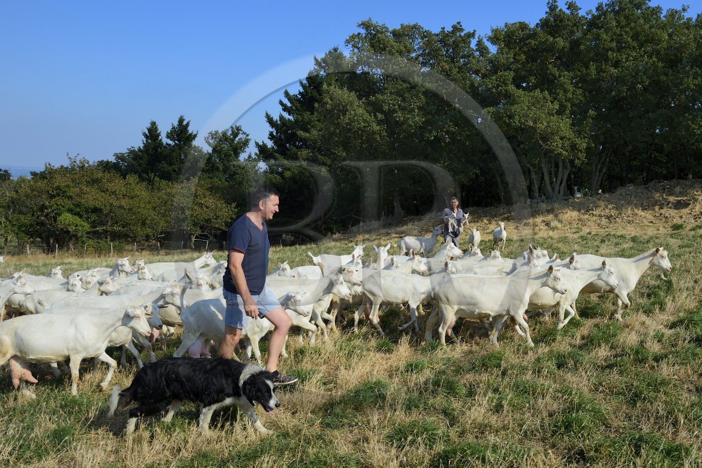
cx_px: 351
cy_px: 234
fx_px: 604
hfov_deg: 60.3
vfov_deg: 42.3
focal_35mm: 31
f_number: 10
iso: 200
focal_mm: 31
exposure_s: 1/320
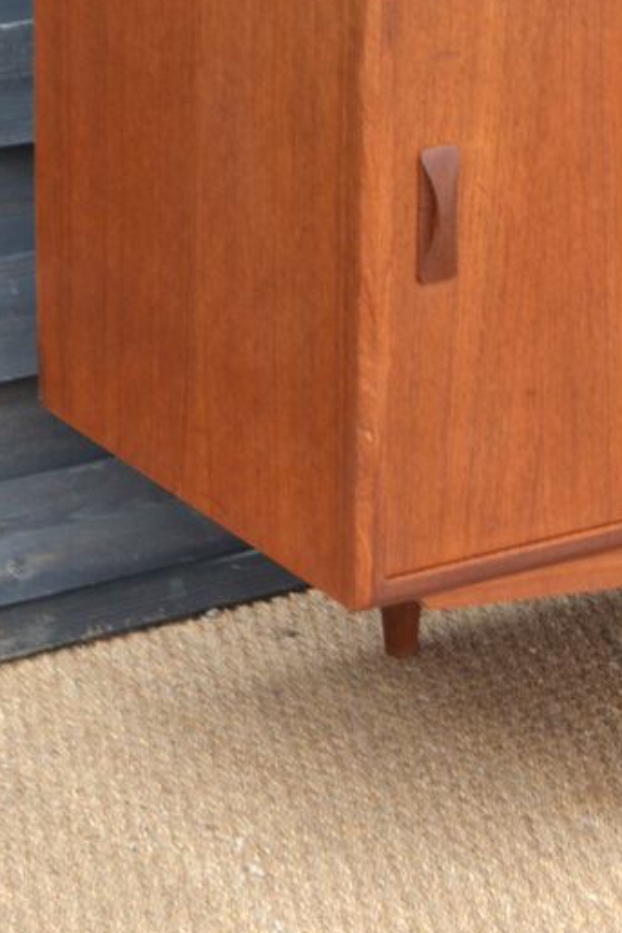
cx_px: 540
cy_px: 199
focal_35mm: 159
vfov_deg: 12.9
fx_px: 4123
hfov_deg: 8.6
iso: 400
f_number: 5.6
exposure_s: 1/125
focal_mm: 52
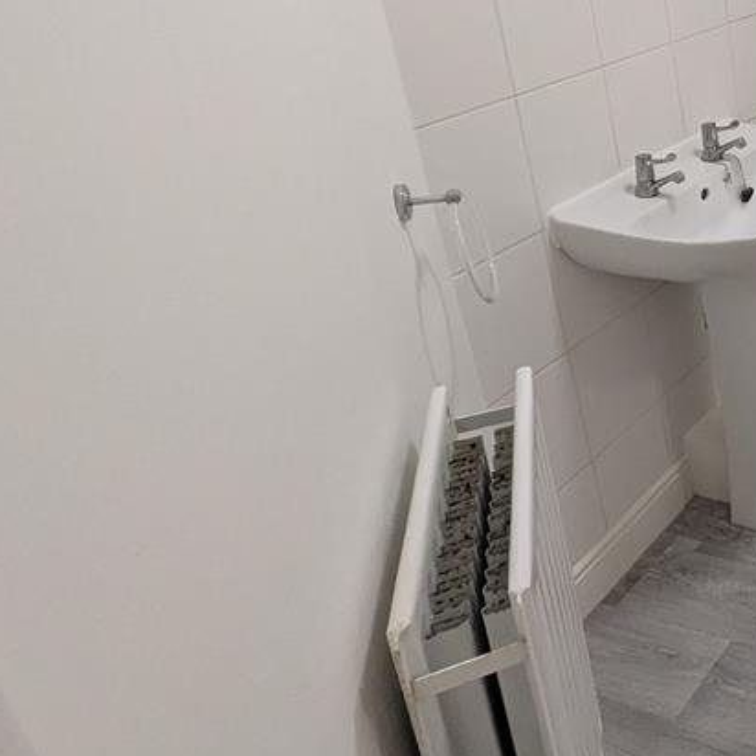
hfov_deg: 32.0
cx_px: 1031
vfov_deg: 43.5
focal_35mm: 36
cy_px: 134
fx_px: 890
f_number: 2.2
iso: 513
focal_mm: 1.85
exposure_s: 1/100
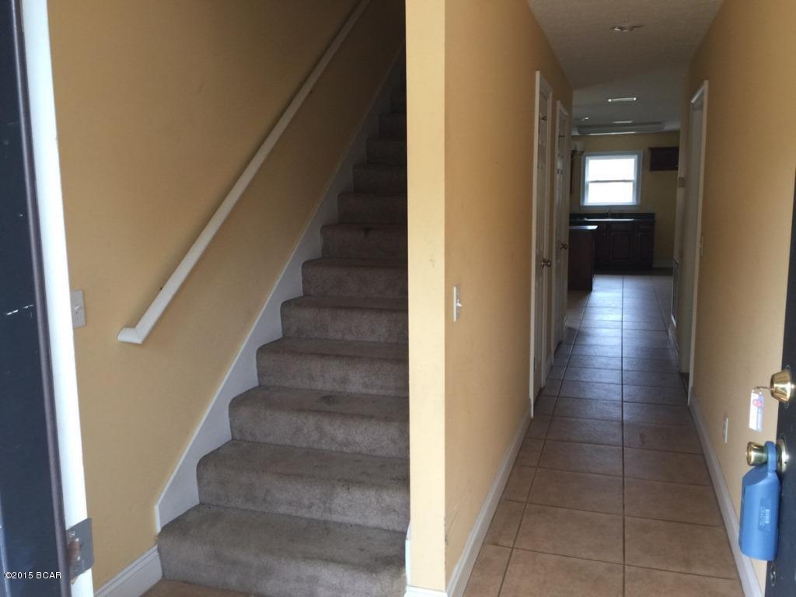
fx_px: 667
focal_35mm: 29
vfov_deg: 48.2
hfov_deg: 61.7
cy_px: 298
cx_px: 398
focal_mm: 4.15
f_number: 2.2
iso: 50
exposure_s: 1/15
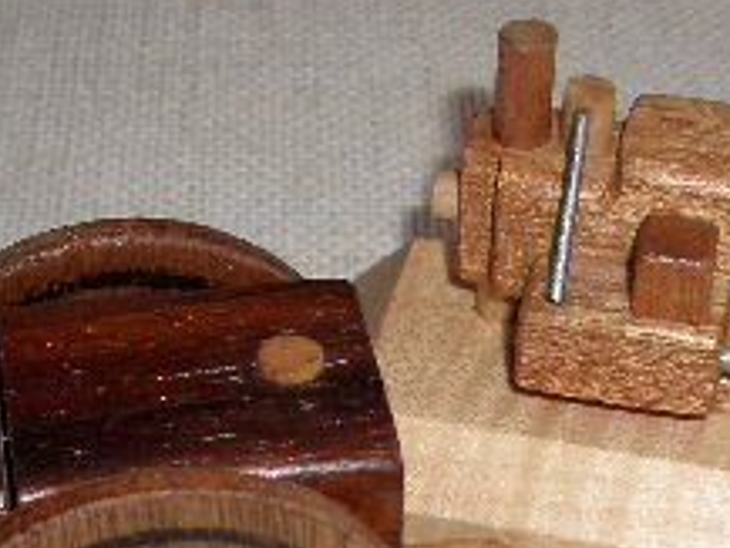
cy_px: 656
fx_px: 2173
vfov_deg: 14.0
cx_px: 343
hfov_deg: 19.1
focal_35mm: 103
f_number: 2.6
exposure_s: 1/60
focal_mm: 5.8
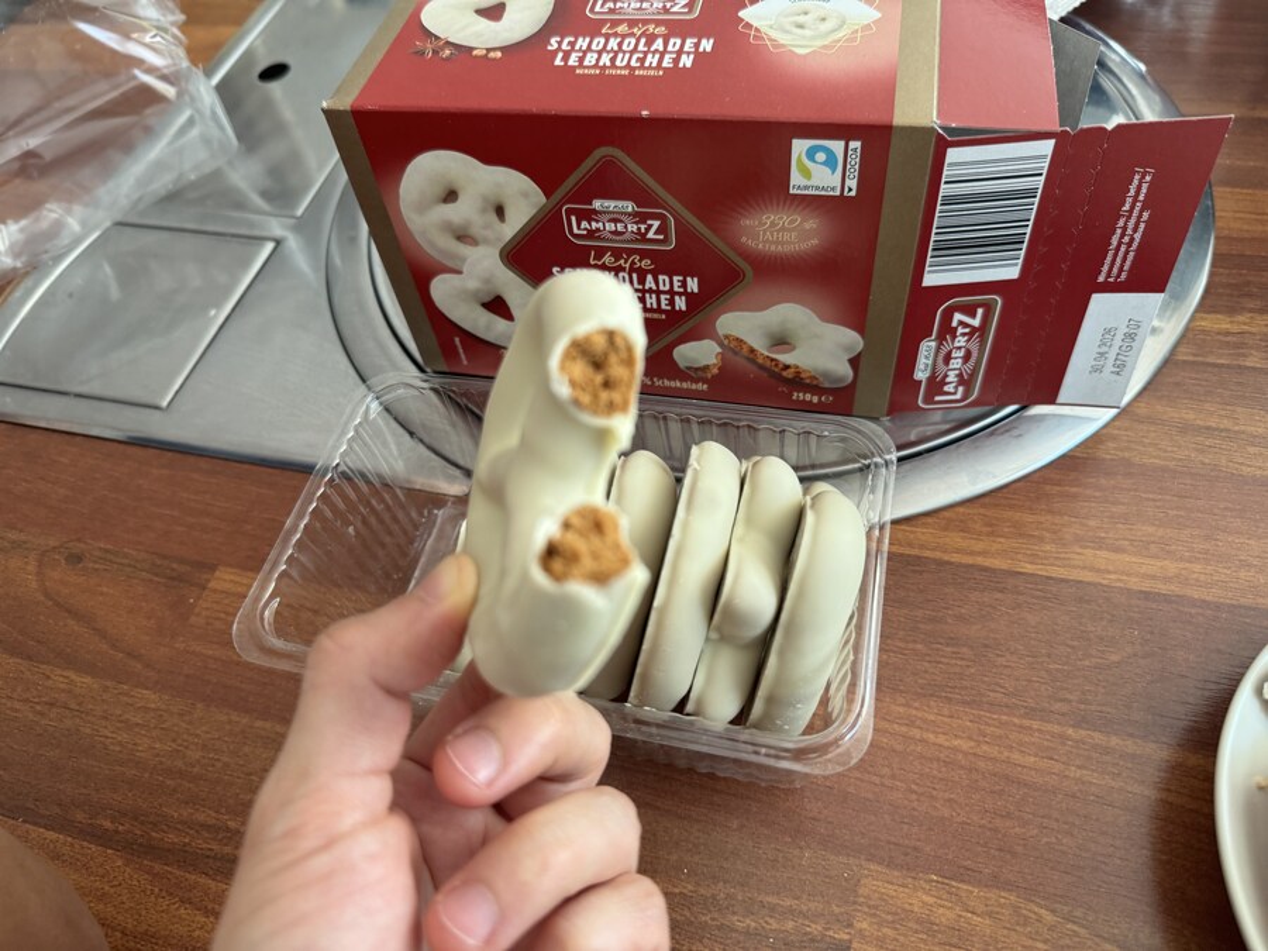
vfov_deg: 56.8
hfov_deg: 71.6
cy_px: 476
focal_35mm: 24
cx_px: 634
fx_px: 879
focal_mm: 6.76
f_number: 1.78
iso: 200
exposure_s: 1/97
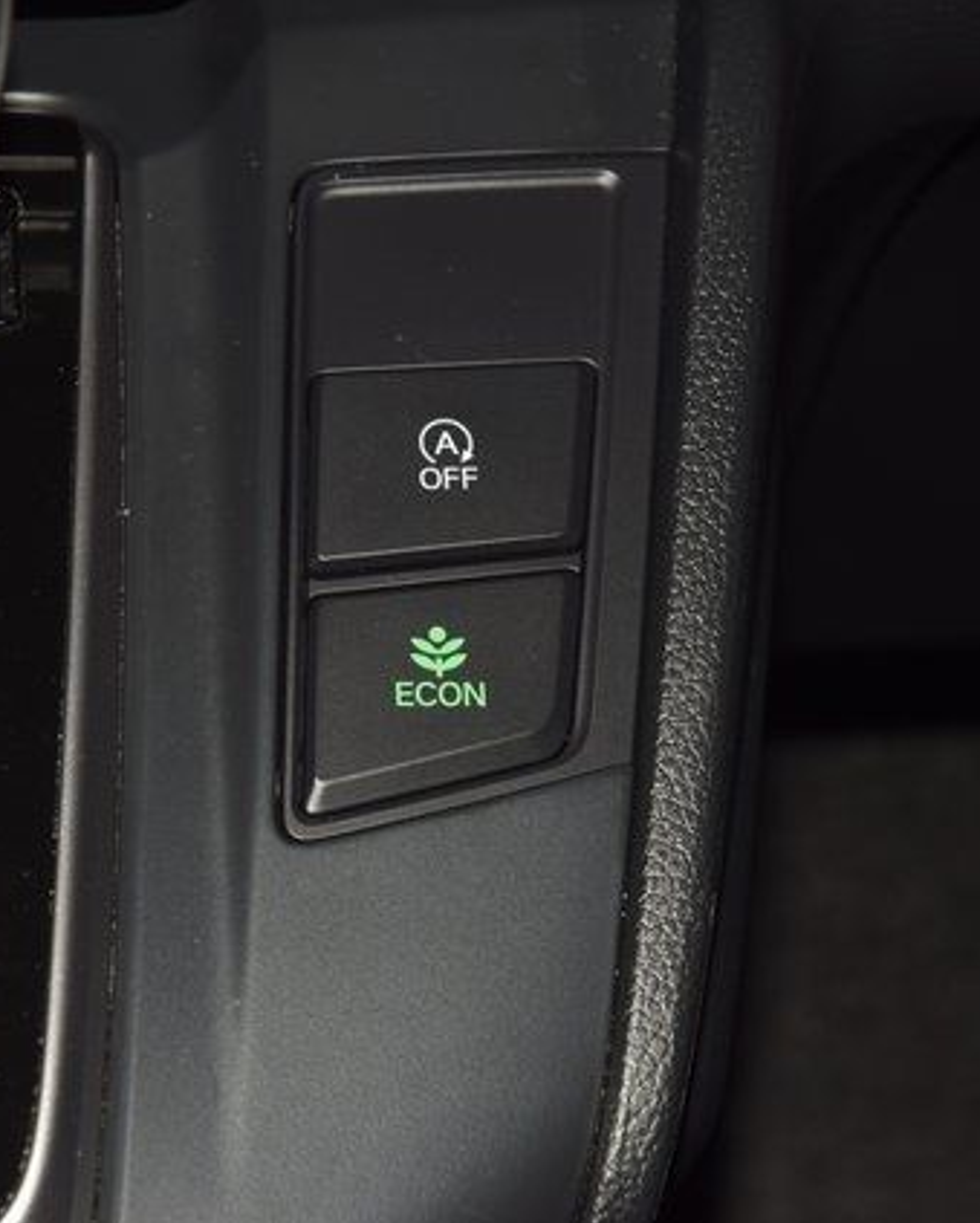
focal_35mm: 149
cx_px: 425
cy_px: 612
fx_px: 5396
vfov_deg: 12.9
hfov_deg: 10.4
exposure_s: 1/125
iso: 100
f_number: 8
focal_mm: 70
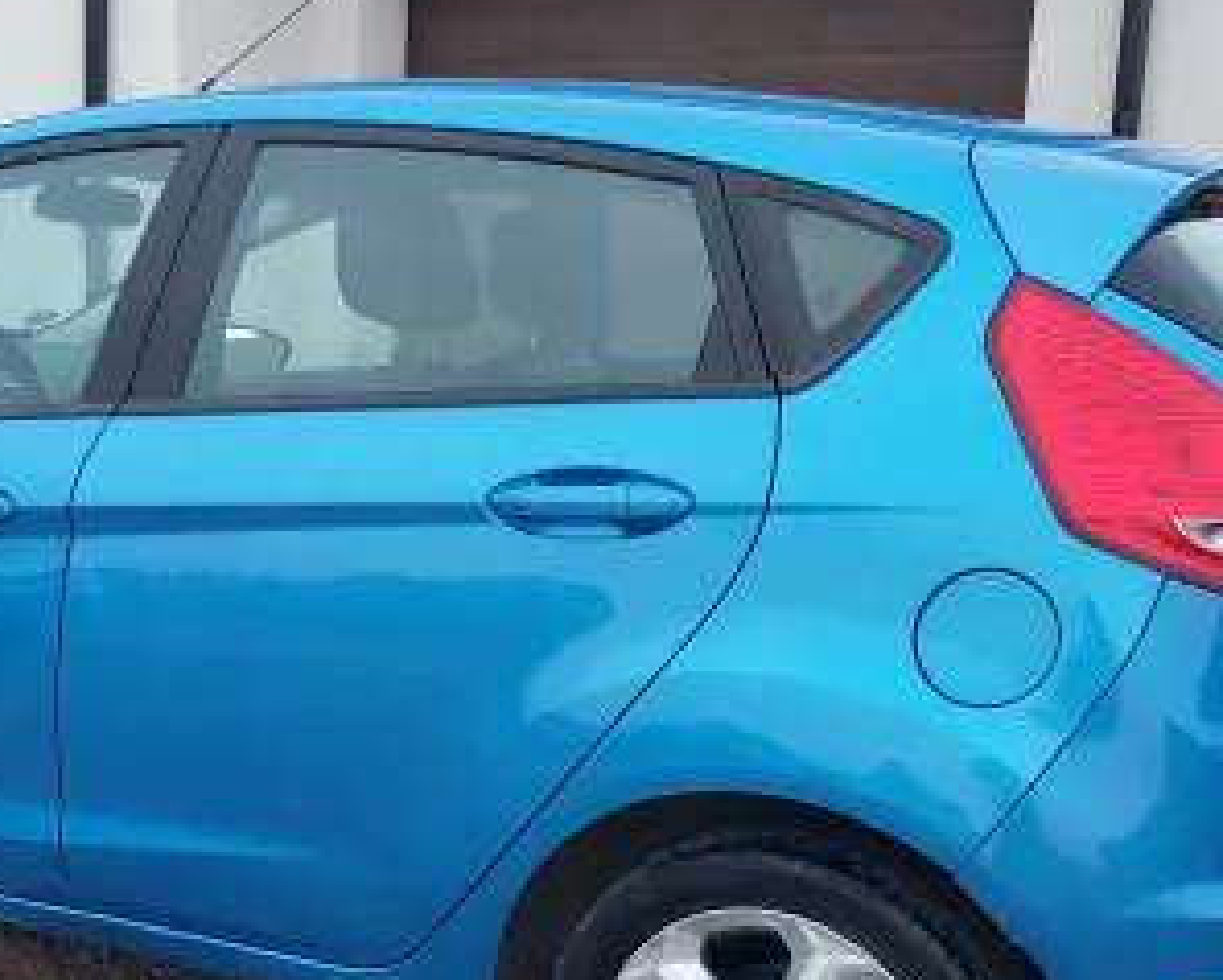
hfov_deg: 29.5
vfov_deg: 24.1
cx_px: 301
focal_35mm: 63
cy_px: 667
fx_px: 2282
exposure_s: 1/100
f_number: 1.8
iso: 64
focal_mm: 4.6
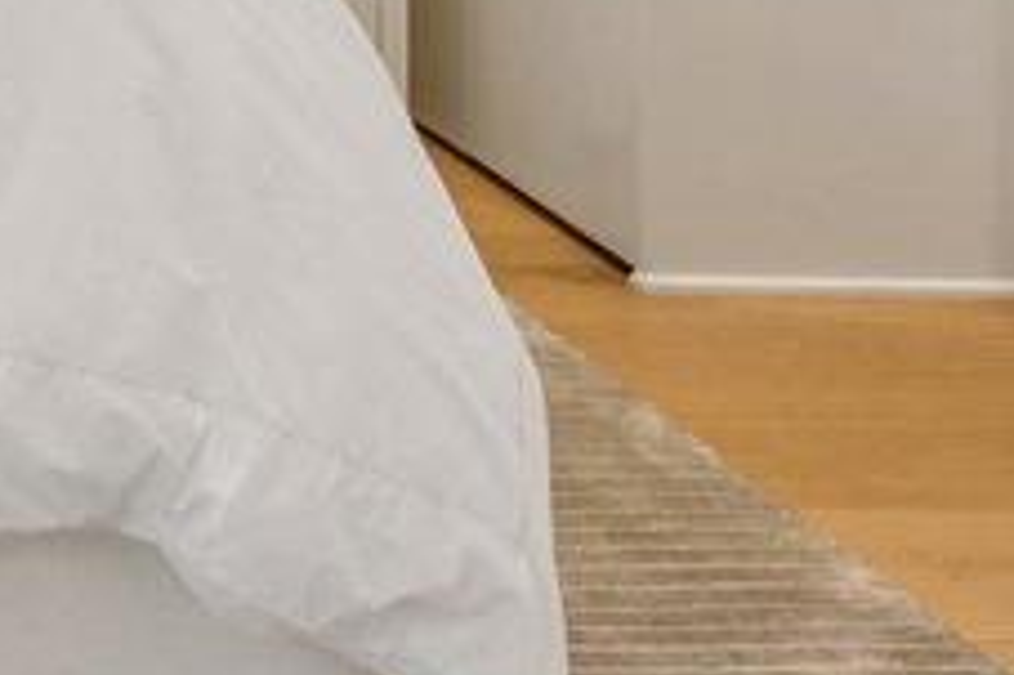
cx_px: -880
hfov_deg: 17.7
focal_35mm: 89
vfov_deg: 13.4
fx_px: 2505
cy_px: -635
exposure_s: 1/100
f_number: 7.1
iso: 400
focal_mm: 14
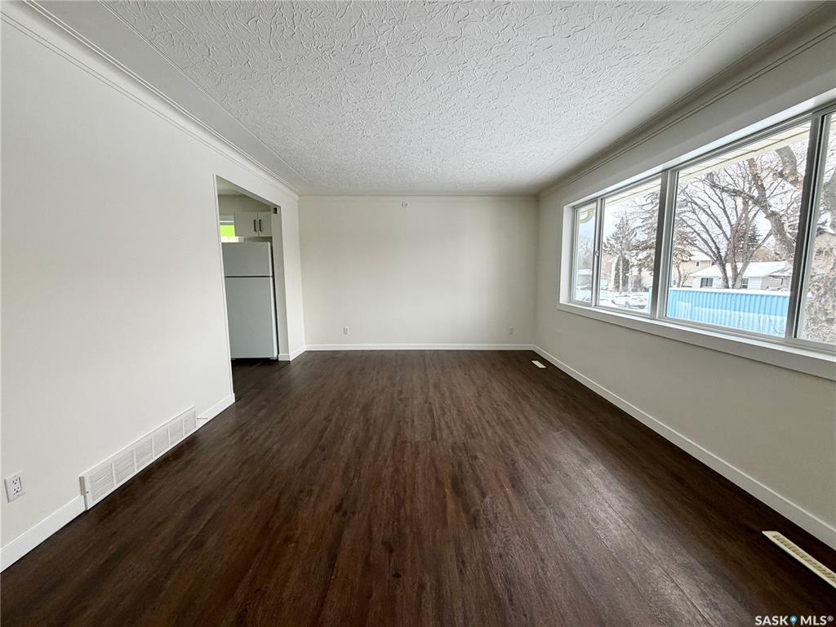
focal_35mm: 14
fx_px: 338
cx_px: 418
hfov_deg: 102.1
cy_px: 314
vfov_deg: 85.7
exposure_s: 1/120
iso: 160
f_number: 2.2
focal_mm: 2.22
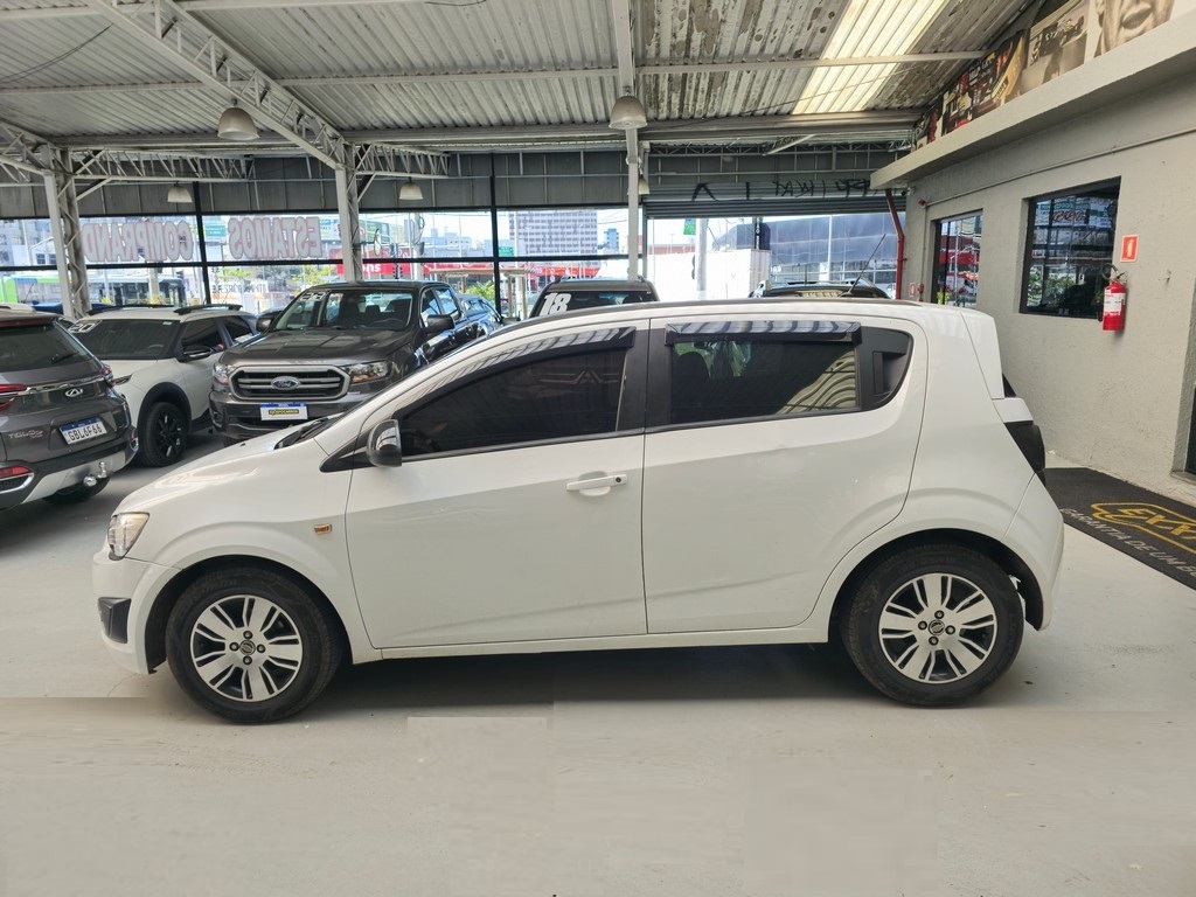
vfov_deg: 58.9
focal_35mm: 23
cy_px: 448
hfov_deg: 73.9
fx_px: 795
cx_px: 598
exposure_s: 1/575
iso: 12
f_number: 1.7
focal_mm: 6.3
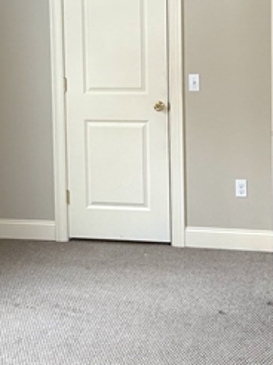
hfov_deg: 19.5
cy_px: 85
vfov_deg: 25.7
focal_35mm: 75
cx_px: 85
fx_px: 790
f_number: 1.78
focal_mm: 6.76
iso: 200
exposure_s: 1/163
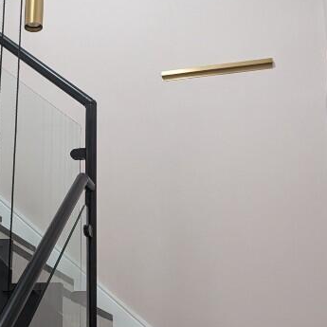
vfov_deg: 27.3
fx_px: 673
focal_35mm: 63
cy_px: 185
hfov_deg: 26.1
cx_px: 10
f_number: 1.68
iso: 1902
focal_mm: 6.9
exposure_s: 1/332
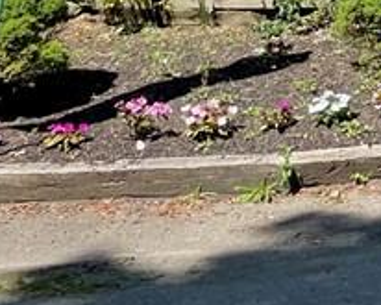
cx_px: 880
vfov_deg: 10.9
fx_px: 1421
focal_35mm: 126
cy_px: -359
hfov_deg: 12.4
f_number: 1.6
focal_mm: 4.2
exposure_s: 1/1473
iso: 32
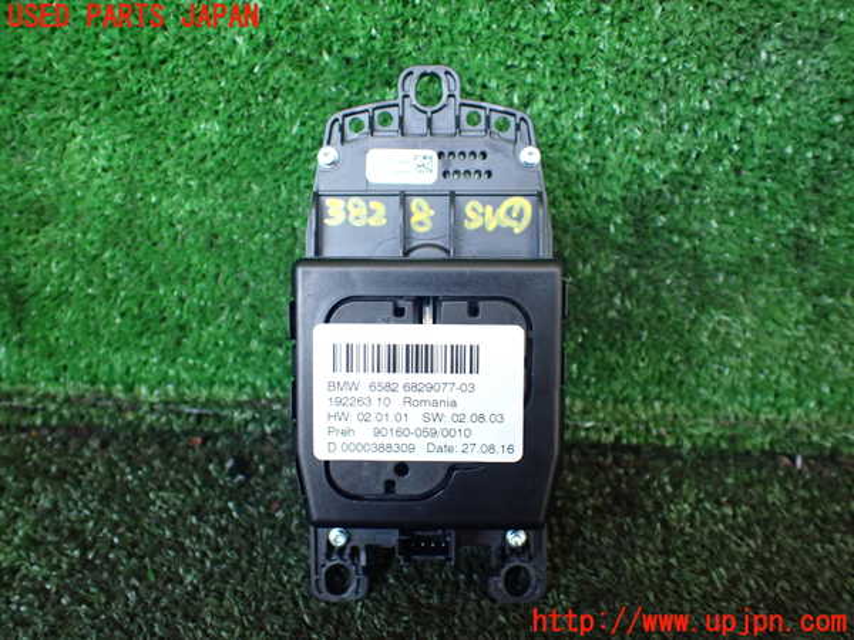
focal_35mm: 30
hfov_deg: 60.0
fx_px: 740
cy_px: 320
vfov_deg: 46.8
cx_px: 427
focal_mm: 5.4
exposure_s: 1/125
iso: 640
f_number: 2.3
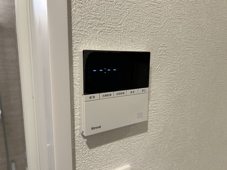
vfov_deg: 53.1
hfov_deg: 67.3
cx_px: 114
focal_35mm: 26
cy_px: 85
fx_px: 170
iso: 80
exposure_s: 1/60
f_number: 1.5
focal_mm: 5.7
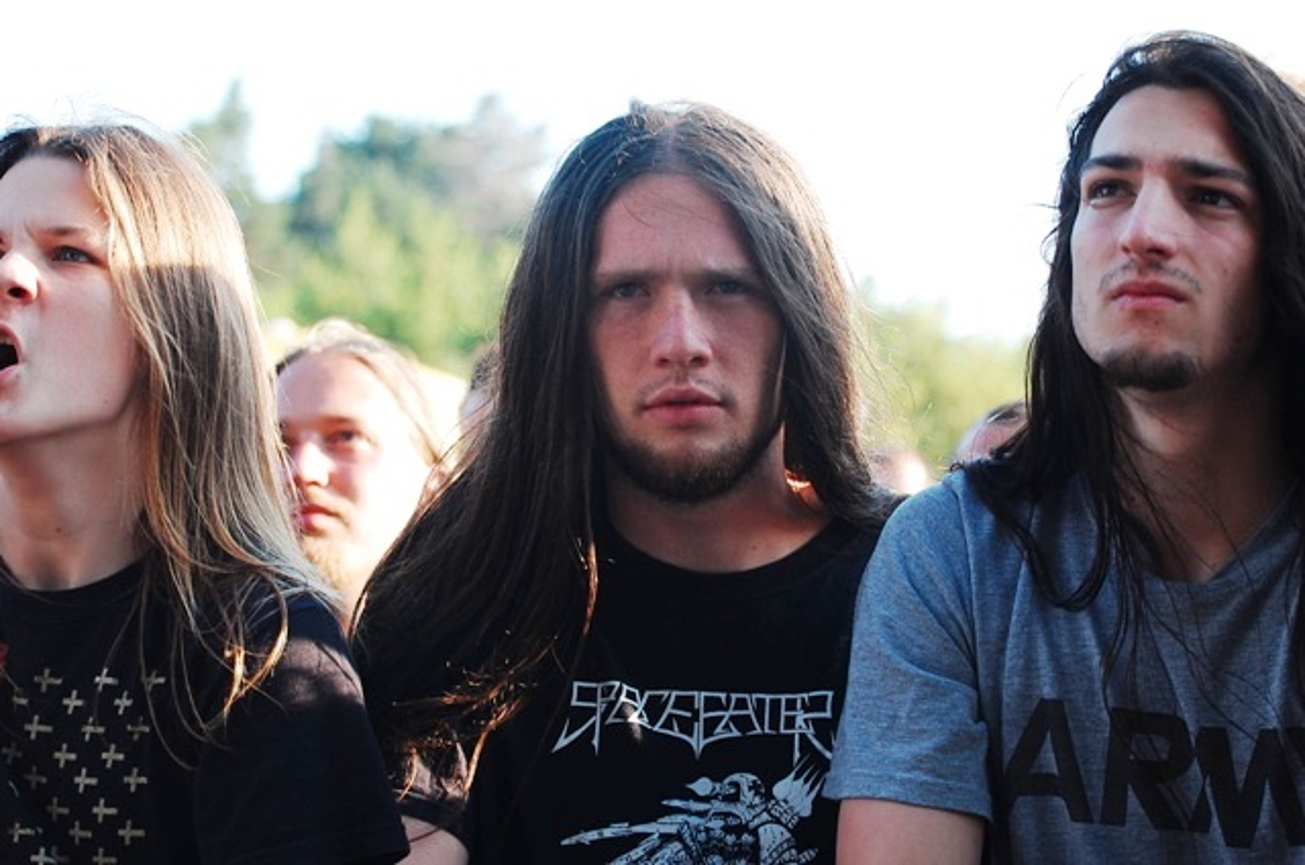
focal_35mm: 105
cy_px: 432
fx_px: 3799
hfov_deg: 19.5
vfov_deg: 13.0
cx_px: 652
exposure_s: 1/160
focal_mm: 70
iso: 200
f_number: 4.5
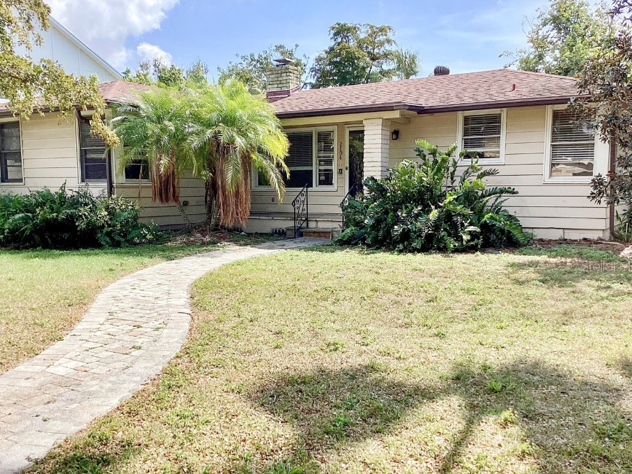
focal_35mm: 35
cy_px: 266
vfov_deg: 40.6
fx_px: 639
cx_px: 290
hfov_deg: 52.6
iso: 25
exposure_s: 1/799
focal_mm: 3.3
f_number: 2.4
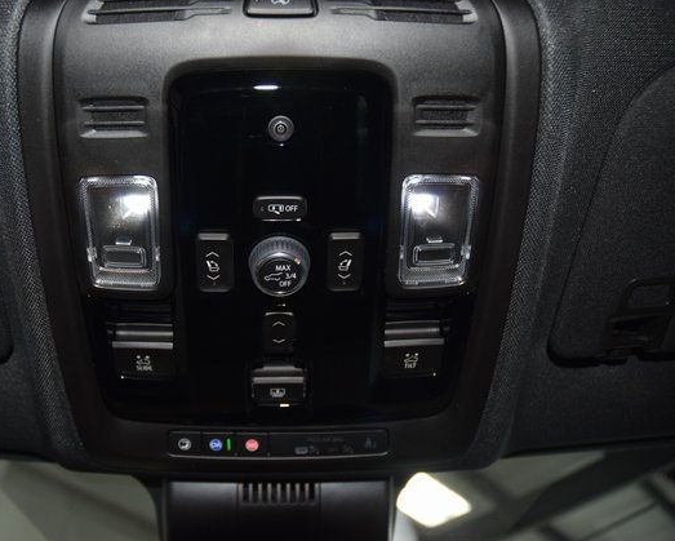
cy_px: 272
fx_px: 620
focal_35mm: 31
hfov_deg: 56.7
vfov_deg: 47.1
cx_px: 272
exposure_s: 1/125
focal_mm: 18
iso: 720
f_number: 3.5
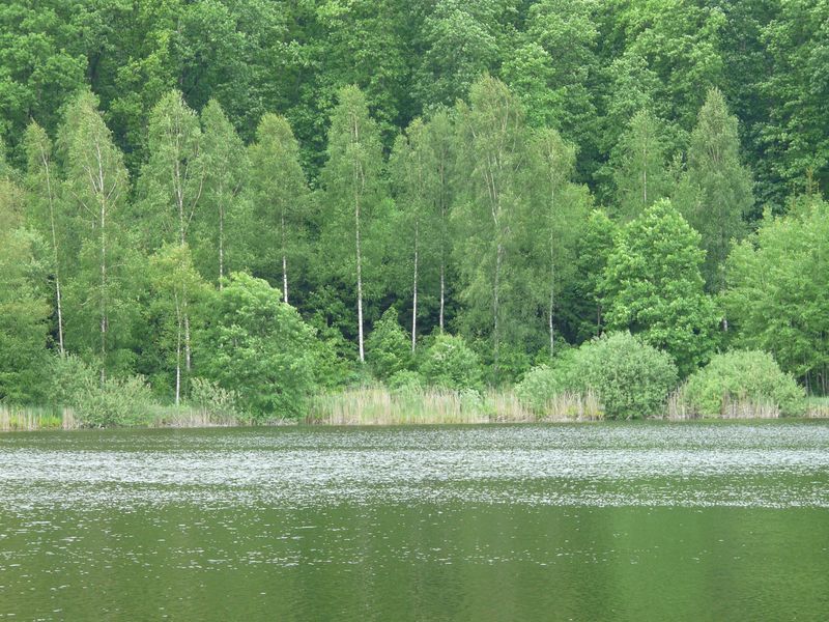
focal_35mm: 144
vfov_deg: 10.3
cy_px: 311
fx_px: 3449
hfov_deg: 13.7
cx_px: 414
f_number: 3.6
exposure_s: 1/80
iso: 100
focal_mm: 23.7
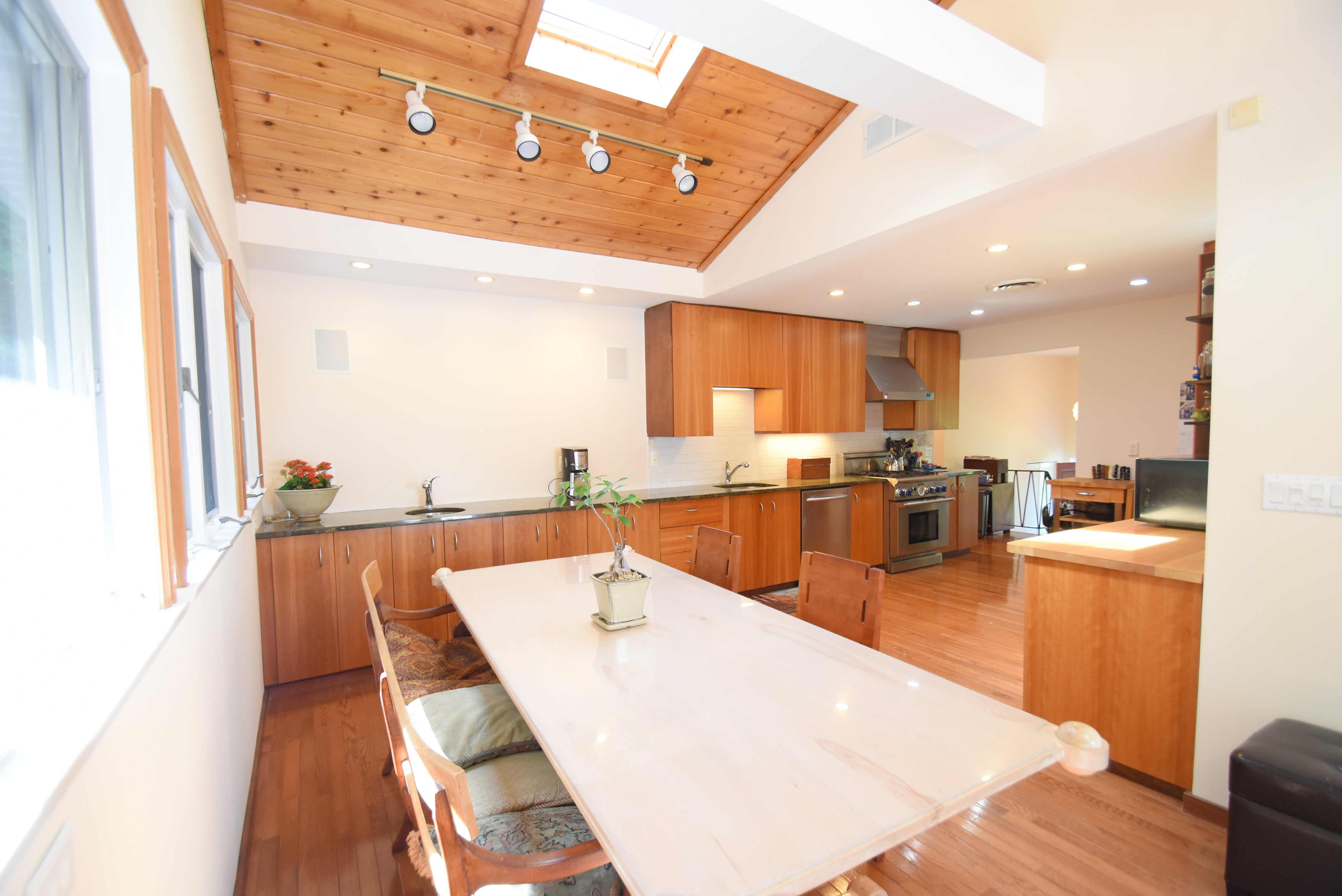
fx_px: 559
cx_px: 671
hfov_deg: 100.4
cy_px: 448
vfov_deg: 77.4
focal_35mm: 15
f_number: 3.5
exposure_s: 1/60
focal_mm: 10
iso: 1100
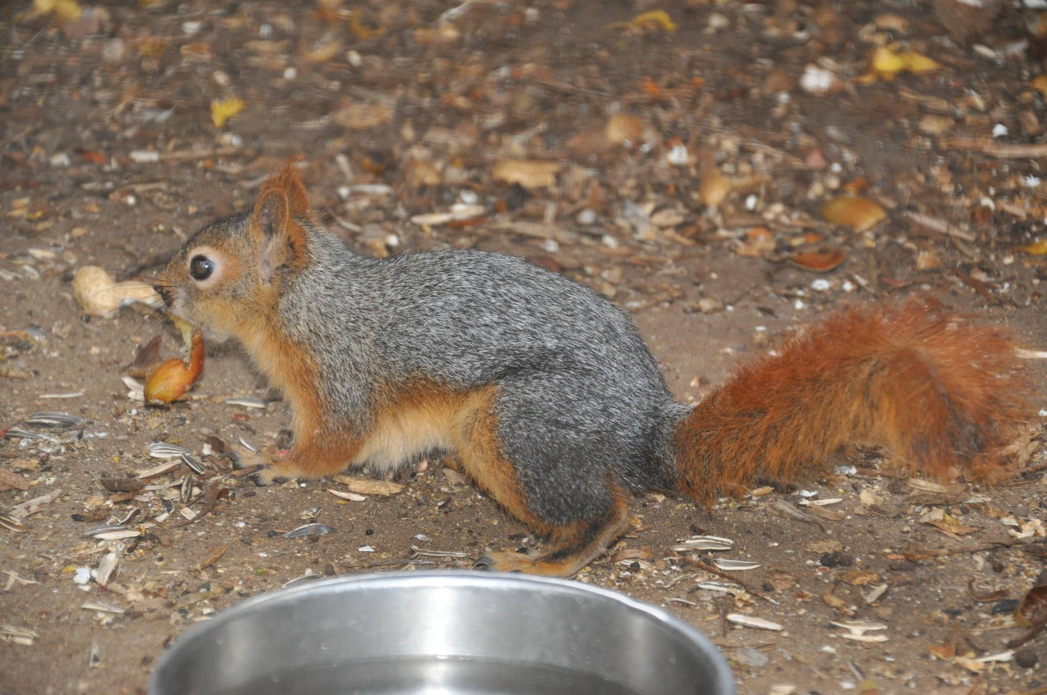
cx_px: 524
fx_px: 4575
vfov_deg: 8.7
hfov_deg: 13.1
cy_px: 348
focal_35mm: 158
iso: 800
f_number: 5.6
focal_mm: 105
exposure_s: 1/60
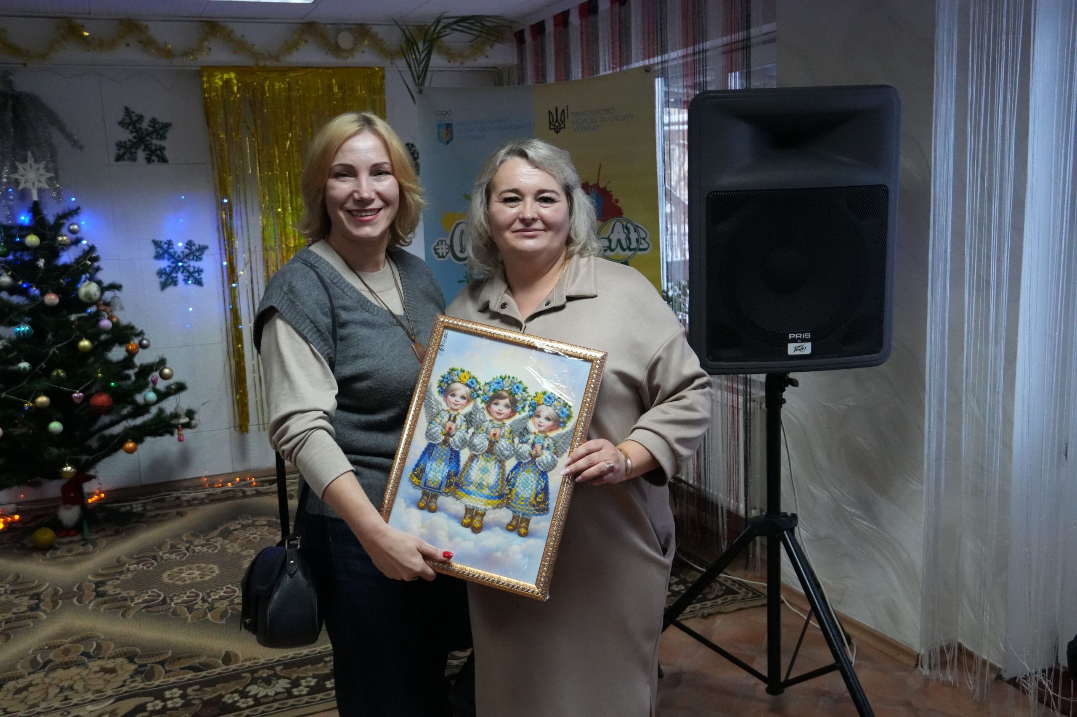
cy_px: 358
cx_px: 538
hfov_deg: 55.1
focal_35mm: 34
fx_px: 1032
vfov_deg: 38.3
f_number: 4
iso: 5000
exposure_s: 1/400
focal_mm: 23
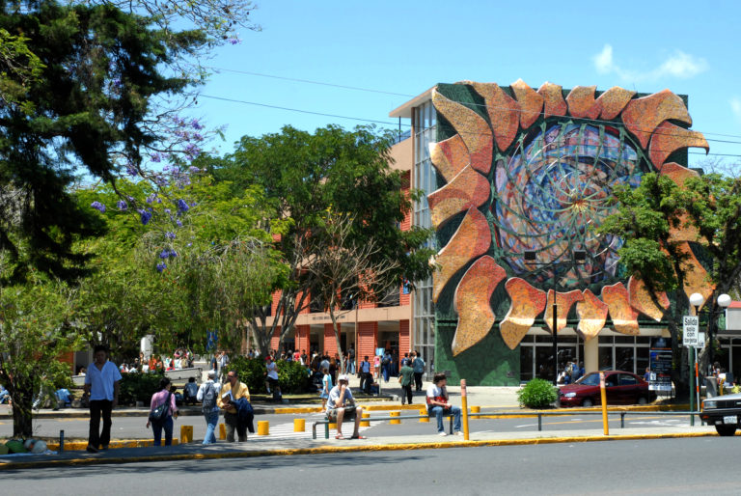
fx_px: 1175
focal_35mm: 57
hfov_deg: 35.0
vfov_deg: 23.8
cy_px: 248
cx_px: 370
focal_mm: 38
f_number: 9
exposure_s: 1/320
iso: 400
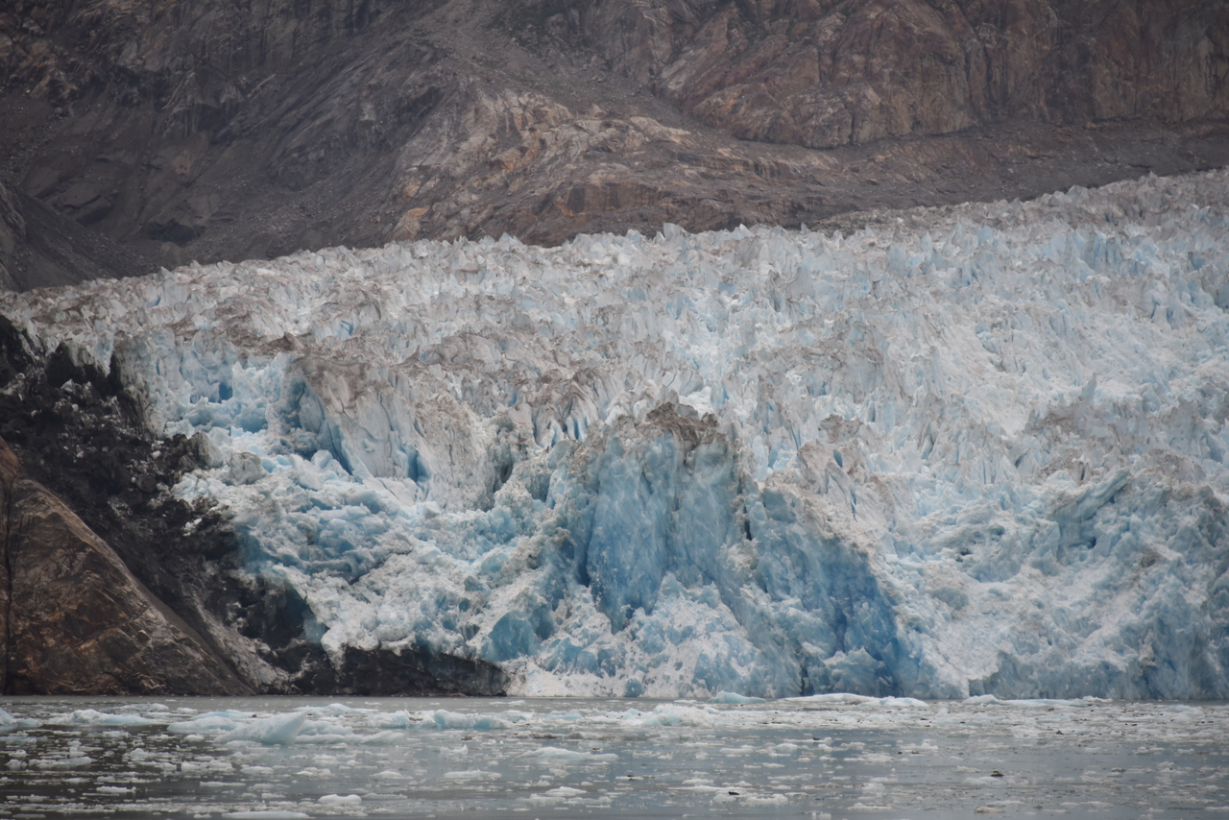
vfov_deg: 6.5
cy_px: 410
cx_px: 614
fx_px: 7170
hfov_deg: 9.8
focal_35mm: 210
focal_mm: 210
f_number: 5.6
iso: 900
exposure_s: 1/500
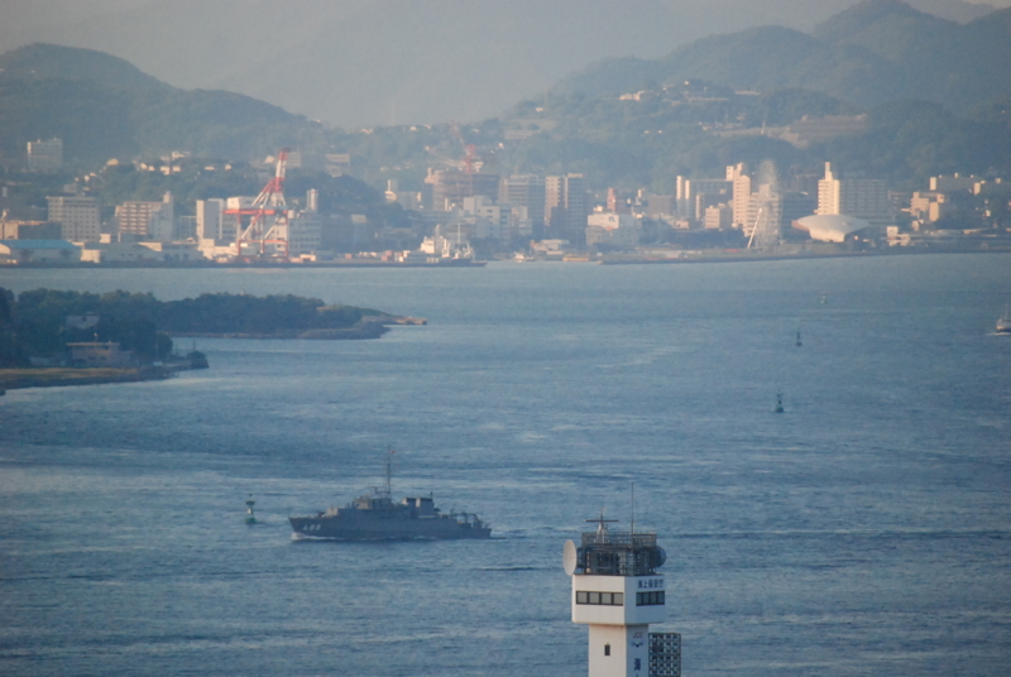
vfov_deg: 3.1
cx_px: 506
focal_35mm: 450
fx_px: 12656
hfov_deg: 4.6
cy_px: 338
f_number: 7.1
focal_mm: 300
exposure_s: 1/2000
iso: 1600
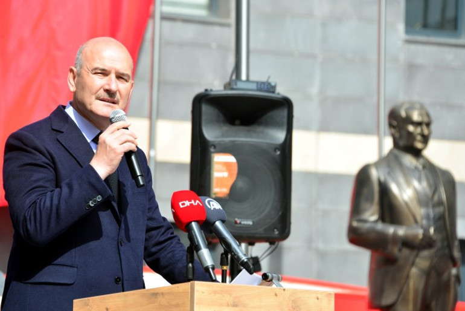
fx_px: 2326
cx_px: 232
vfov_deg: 7.6
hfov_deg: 11.4
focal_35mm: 180
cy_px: 156
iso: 100
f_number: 6.3
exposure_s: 1/200
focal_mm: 180
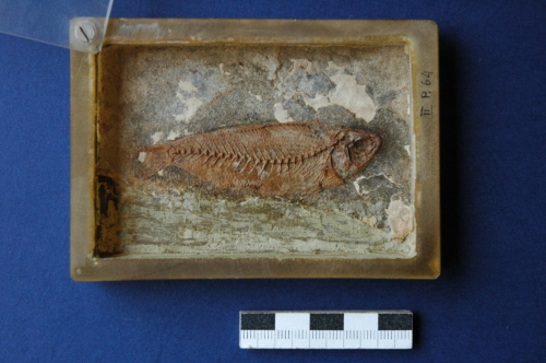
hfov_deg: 27.0
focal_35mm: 75
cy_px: 182
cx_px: 273
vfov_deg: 18.1
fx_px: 1136
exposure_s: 1/320
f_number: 8
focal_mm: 50
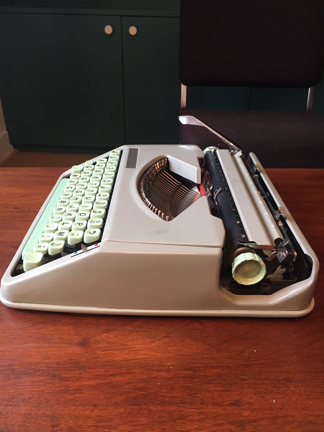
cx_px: 162
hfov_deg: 48.2
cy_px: 216
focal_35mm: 29
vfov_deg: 61.7
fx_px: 362
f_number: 2.2
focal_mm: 4.15
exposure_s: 1/33
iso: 160
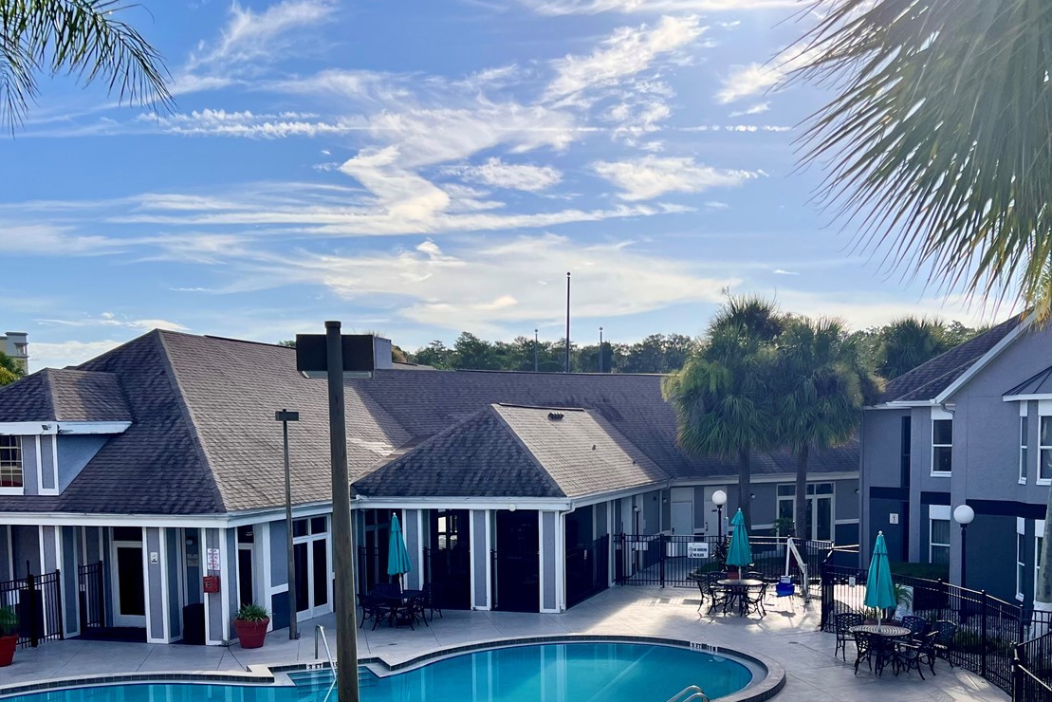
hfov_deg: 49.3
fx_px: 1140
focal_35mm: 39
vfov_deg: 33.4
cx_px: 617
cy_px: 541
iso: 50
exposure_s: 1/6579
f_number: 1.5
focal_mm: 5.7
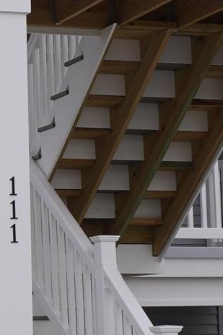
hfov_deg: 9.0
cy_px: 108
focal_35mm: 149
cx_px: -83
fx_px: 1385
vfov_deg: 13.8
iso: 100
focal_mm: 20
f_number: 8
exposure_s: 1/125
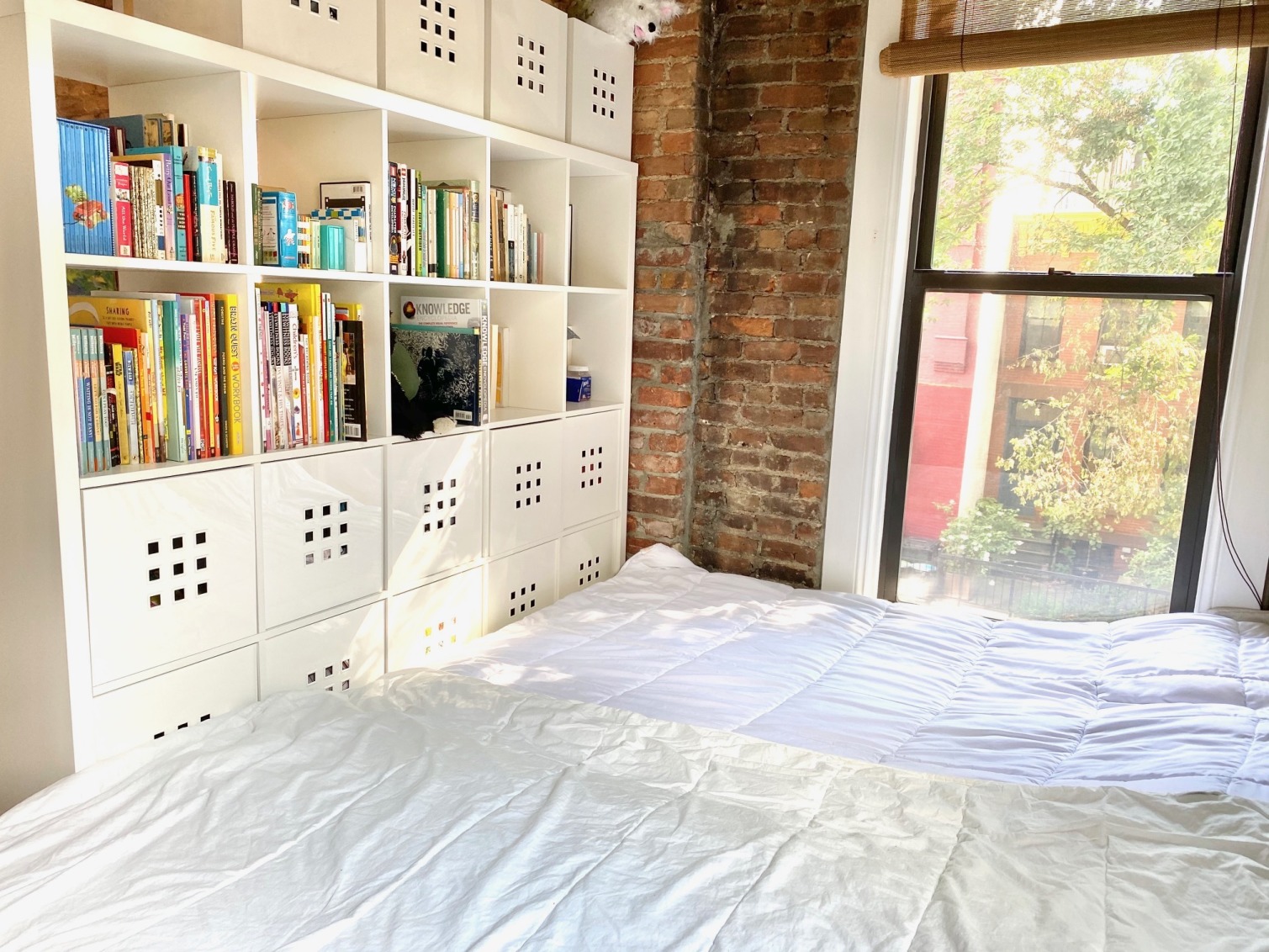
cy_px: 476
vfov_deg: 53.1
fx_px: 953
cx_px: 634
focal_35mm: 26
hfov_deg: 67.3
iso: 80
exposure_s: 1/120
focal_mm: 4.25
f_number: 1.8
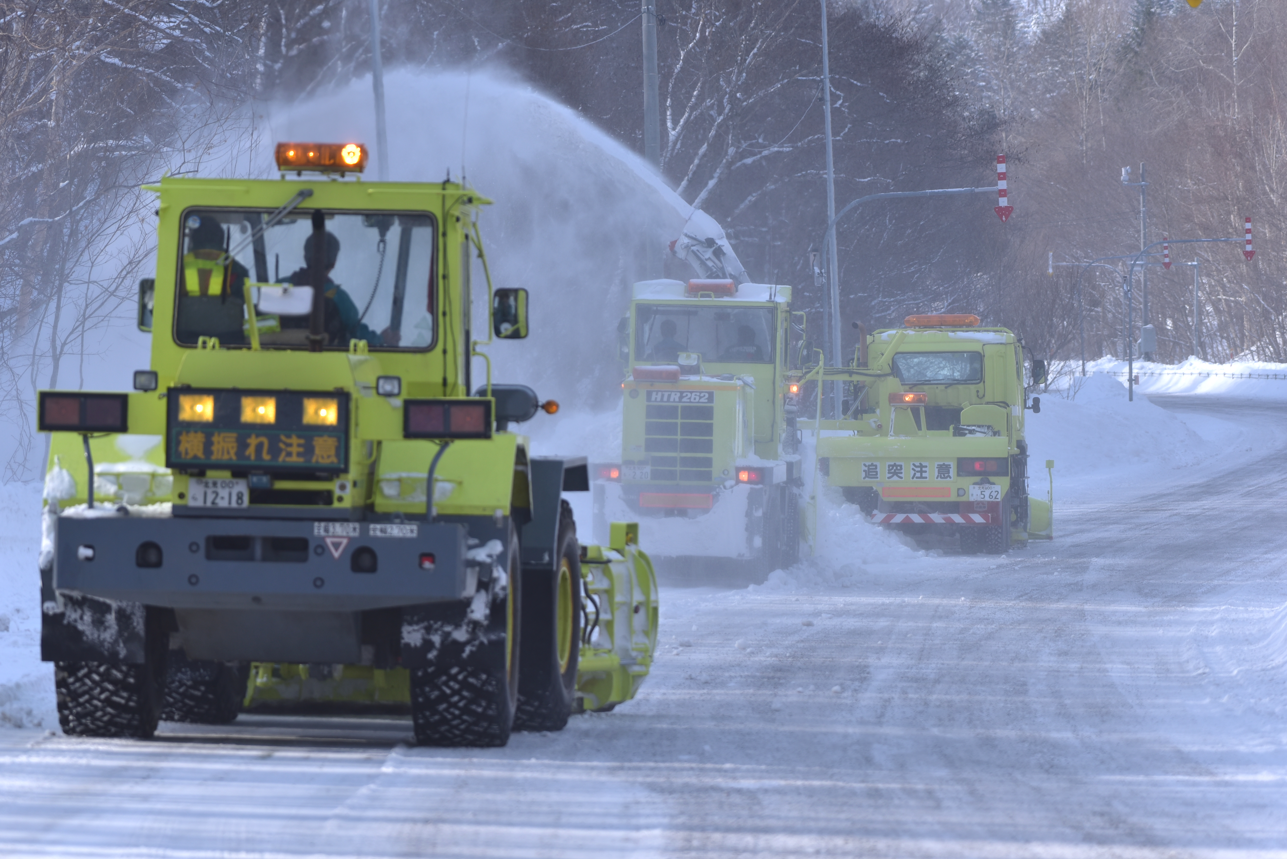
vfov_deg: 6.3
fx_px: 7868
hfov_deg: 9.4
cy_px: 430
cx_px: 644
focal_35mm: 220
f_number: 5.6
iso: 100
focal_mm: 220
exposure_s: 1/800
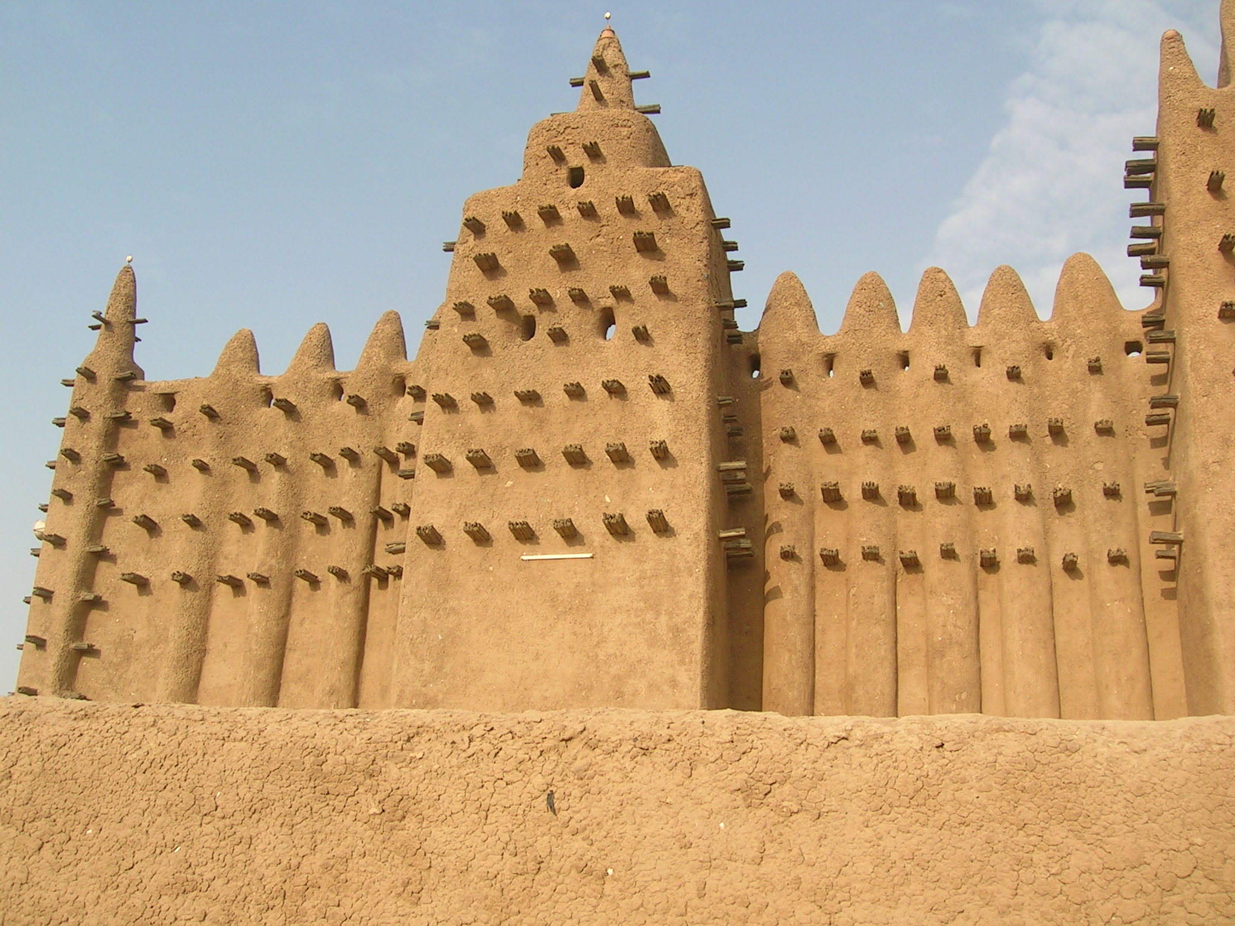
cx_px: 618
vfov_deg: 40.7
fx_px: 1249
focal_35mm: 35
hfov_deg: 52.6
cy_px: 463
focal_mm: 5.4
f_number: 4.8
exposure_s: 1/268
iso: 50
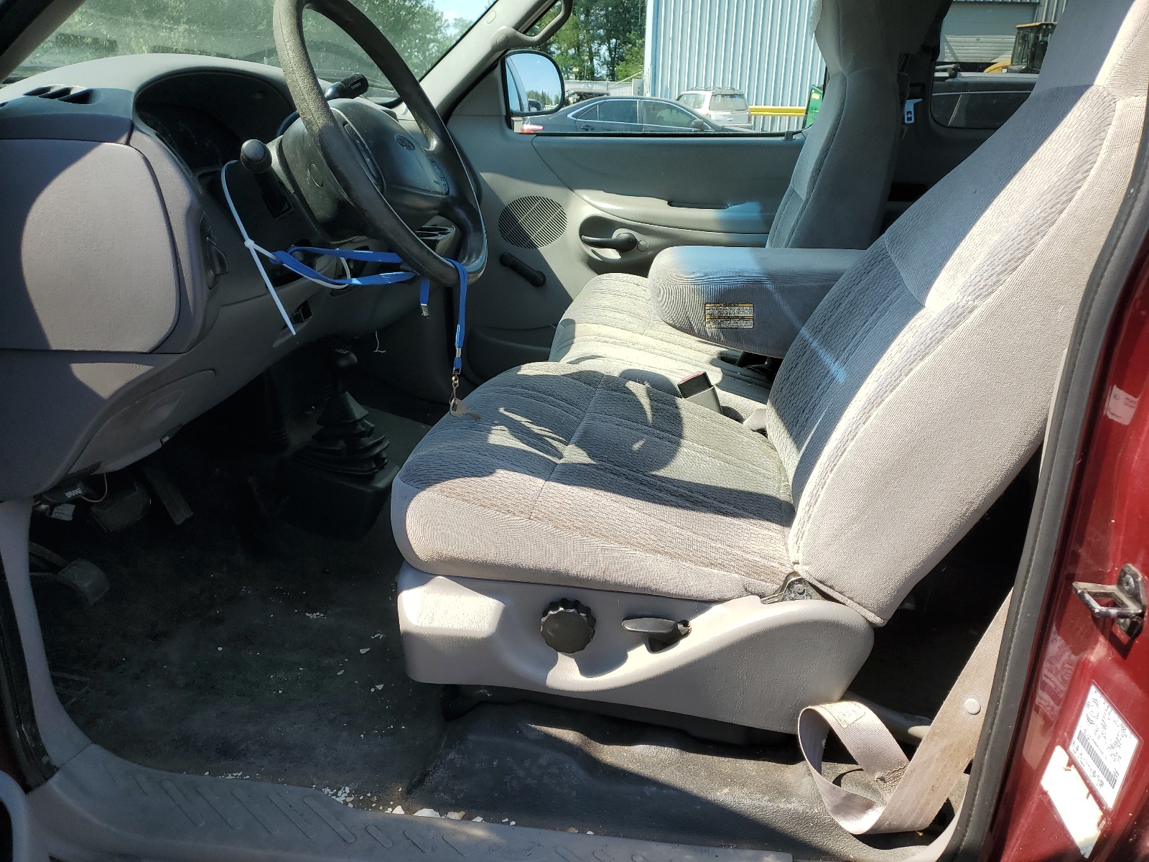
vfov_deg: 53.1
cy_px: 431
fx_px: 863
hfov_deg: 67.3
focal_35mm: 26
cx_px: 574
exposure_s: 1/1250
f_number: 1.5
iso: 50
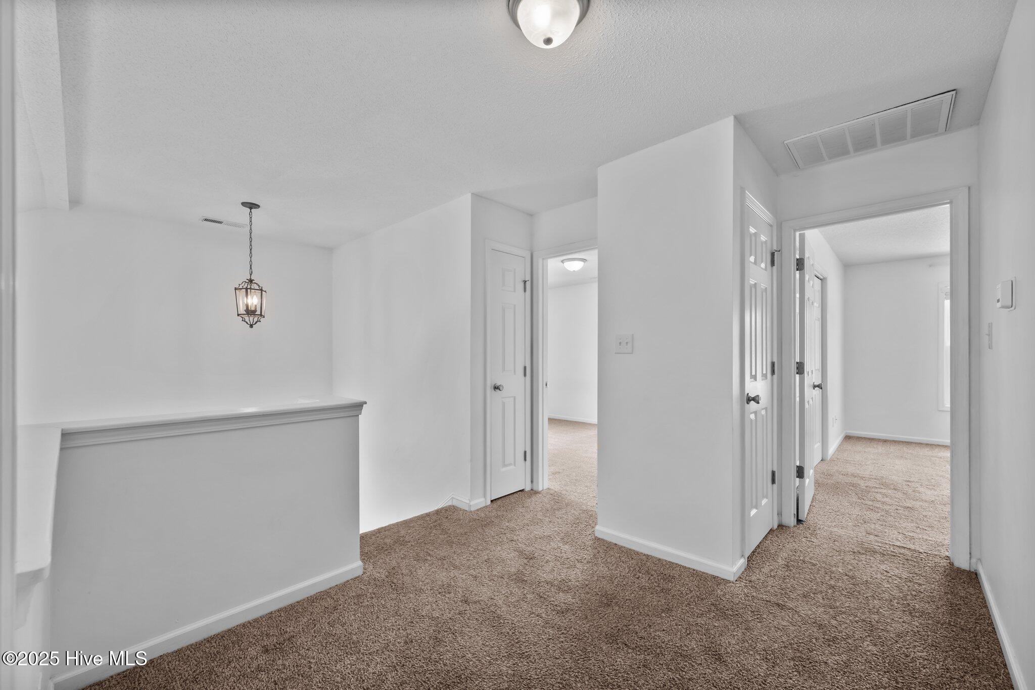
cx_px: 518
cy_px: 345
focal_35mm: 14
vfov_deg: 81.2
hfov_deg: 104.3
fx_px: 402
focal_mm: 14
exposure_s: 1/15
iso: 640
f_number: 7.1
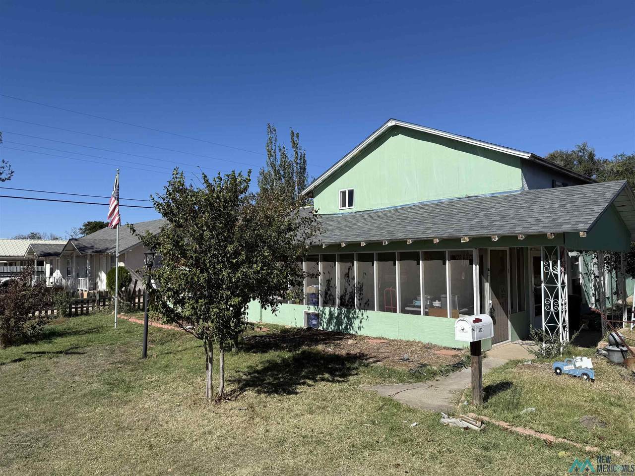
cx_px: 318
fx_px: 440
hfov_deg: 71.6
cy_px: 238
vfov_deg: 56.8
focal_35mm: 24
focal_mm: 6.76
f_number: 1.78
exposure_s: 1/5714
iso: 80
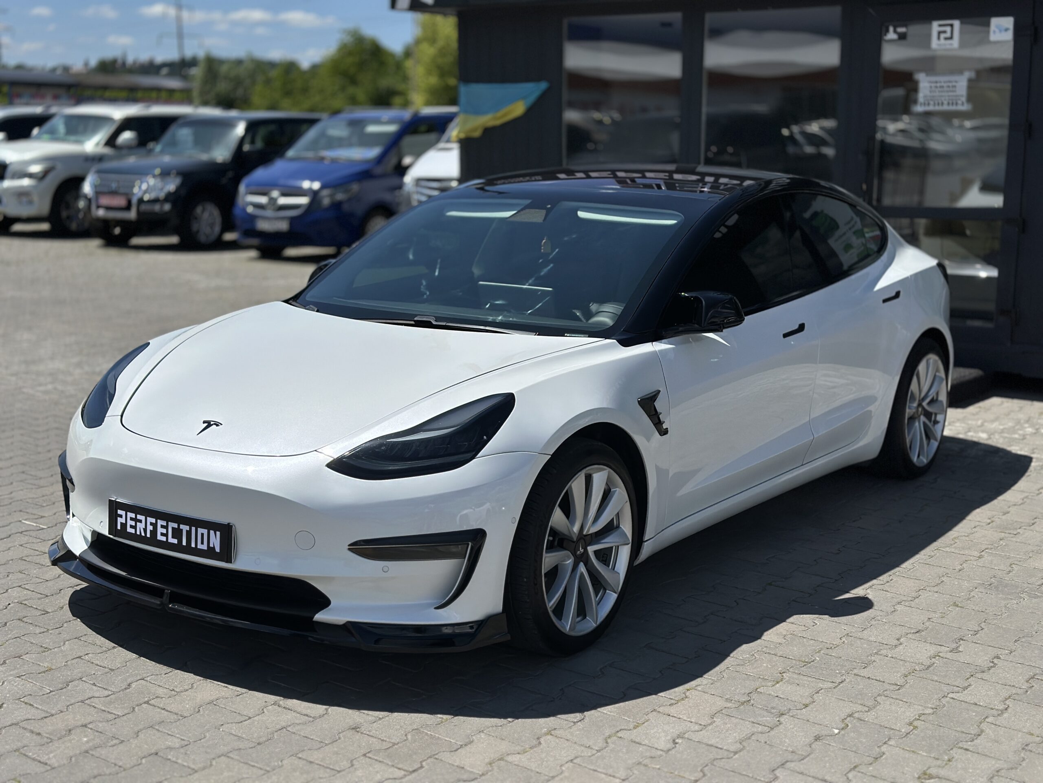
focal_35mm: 48
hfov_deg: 39.7
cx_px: 522
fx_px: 1446
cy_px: 392
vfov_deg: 30.3
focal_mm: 6.86
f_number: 1.78
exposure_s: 1/15873
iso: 100
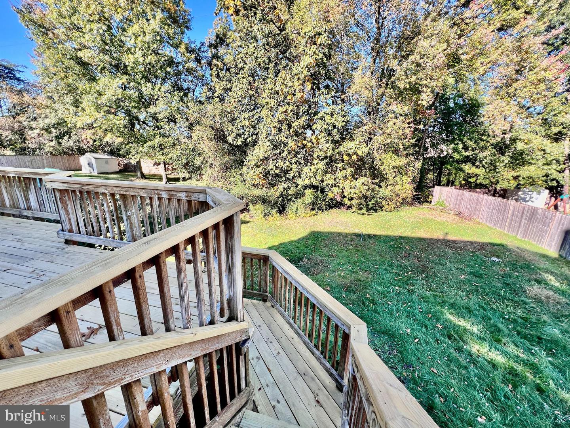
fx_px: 214
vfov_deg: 89.9
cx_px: 285
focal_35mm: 13
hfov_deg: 106.2
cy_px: 214
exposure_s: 1/326
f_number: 1.8
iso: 32
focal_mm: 1.57
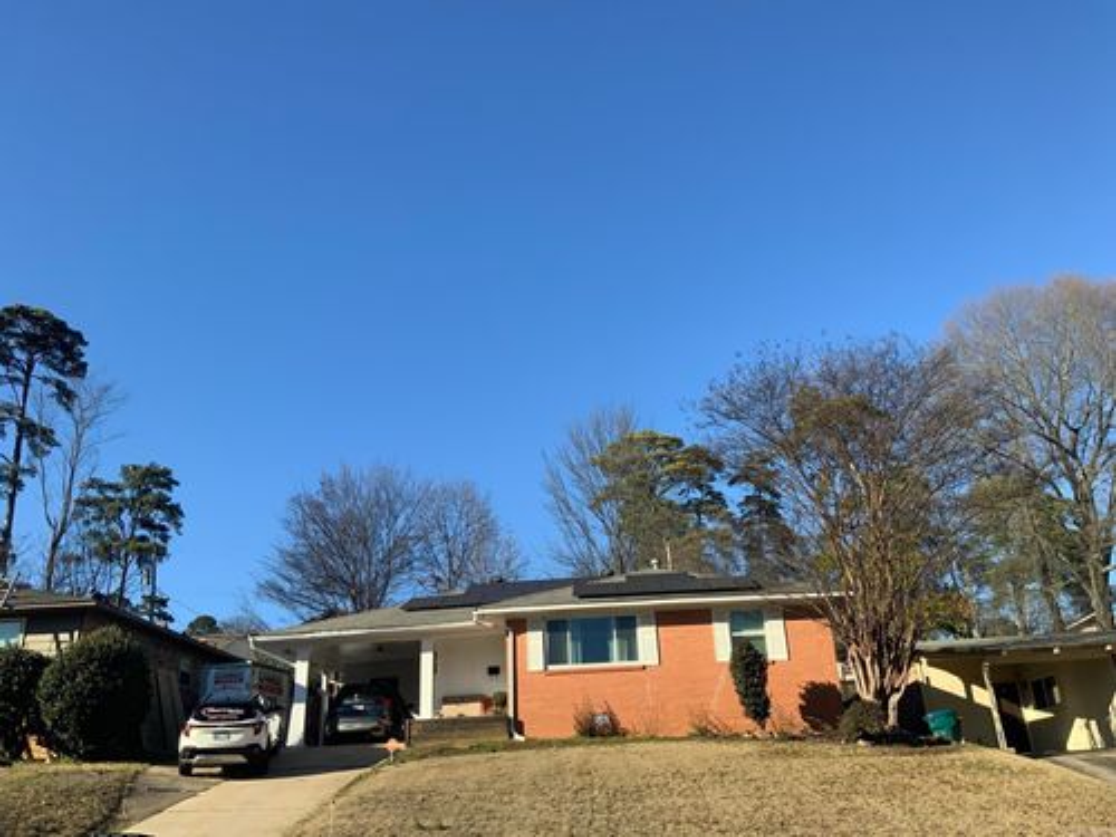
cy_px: 418
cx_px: 558
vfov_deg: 48.2
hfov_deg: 61.7
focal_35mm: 29
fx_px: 935
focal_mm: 3
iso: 16
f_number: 1.8
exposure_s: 1/1221
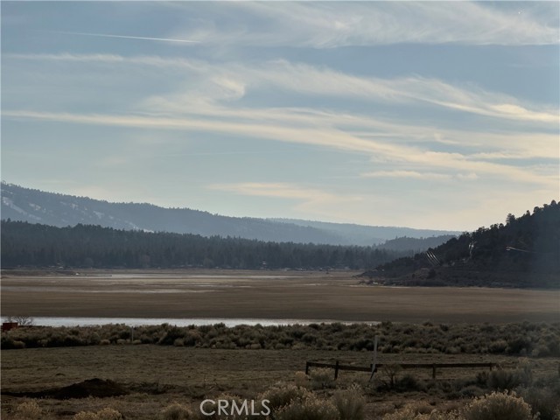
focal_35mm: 120
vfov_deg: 12.3
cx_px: 280
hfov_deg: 16.4
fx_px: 1941
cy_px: 210
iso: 40
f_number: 2.8
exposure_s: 1/6289
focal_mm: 15.66
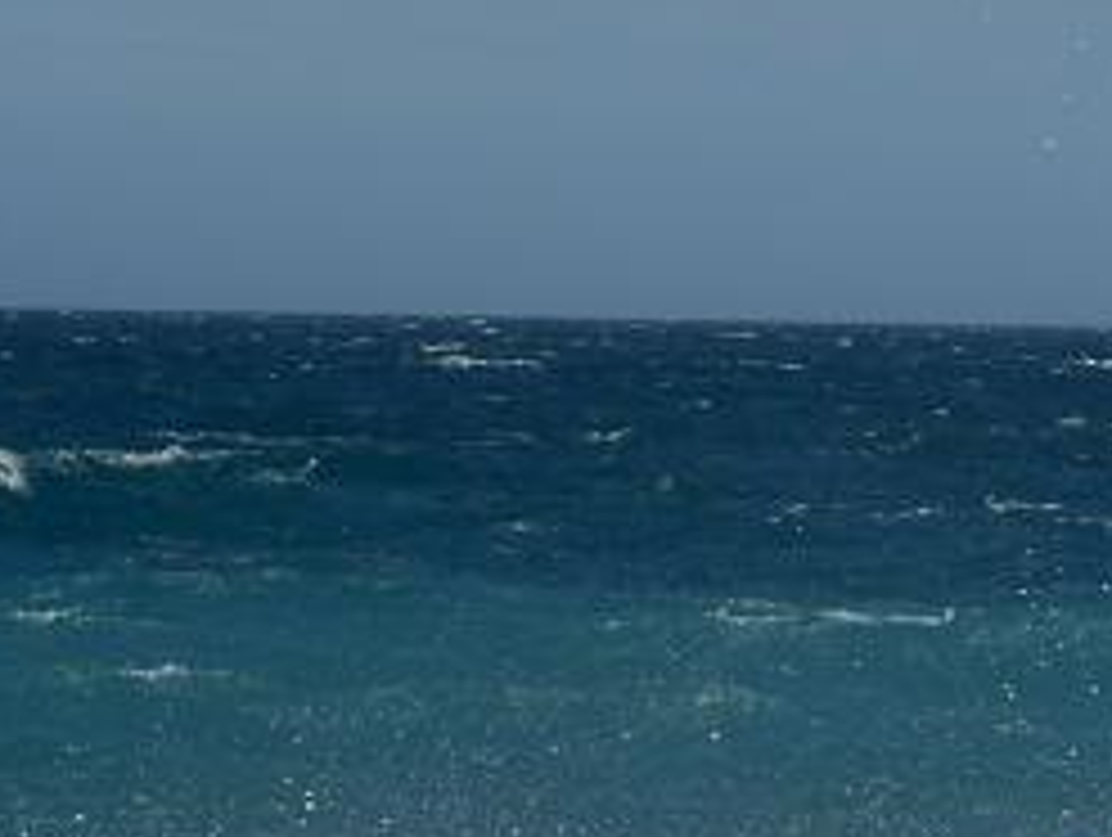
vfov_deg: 4.7
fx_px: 10166
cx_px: 556
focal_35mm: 316
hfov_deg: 6.3
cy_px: 670
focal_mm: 27.4
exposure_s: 1/800
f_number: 6.2
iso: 80
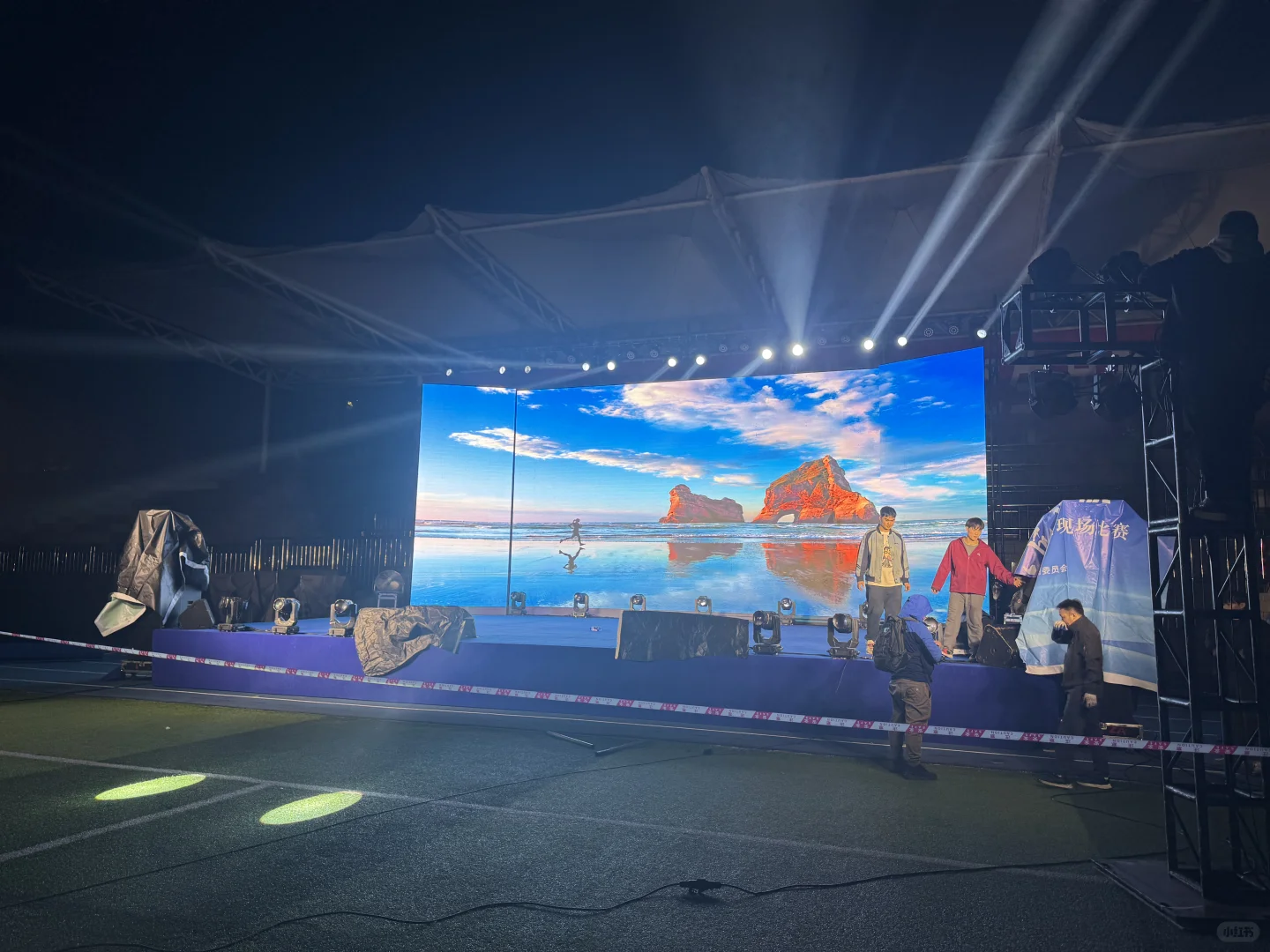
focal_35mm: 24
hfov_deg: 71.6
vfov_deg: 56.8
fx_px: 881
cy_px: 476
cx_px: 635
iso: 64
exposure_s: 1/120
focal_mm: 6.76
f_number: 1.78
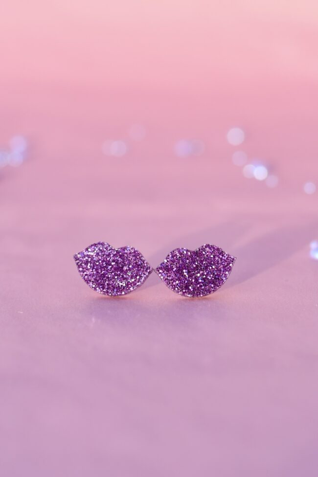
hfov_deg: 26.0
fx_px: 689
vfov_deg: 38.2
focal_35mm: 52
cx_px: 159
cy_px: 238
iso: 200
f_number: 4.5
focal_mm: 35
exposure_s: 1/500
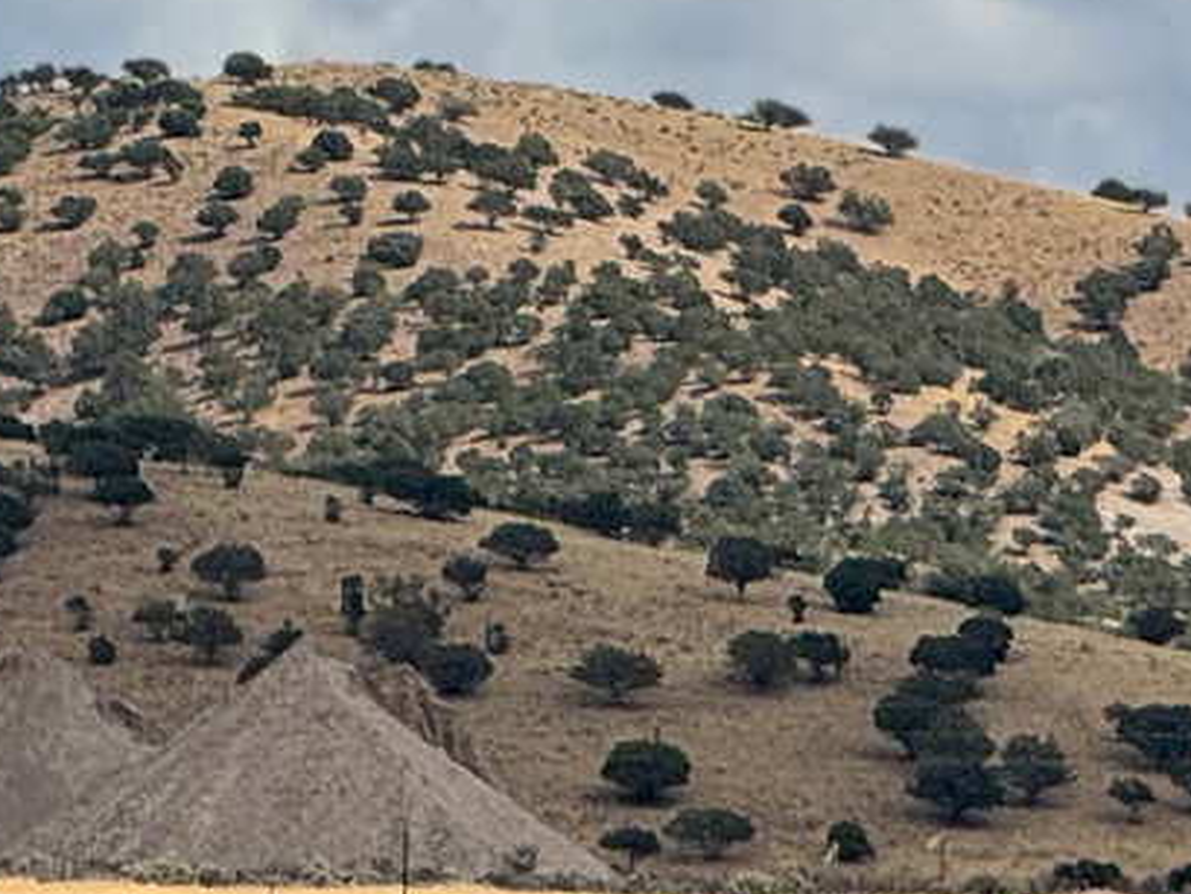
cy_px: 985
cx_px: 2151
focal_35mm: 602
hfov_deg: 3.3
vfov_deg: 2.5
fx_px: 20712
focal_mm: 15.66
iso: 50
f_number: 2.8
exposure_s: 1/2710
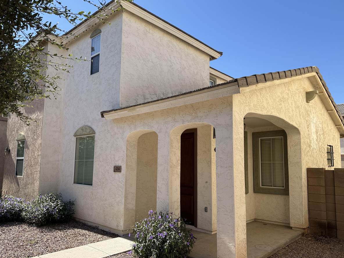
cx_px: 177
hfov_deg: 67.3
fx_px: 258
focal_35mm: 26
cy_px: 135
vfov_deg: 53.0
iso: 80
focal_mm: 6.76
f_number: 1.78
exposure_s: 1/3279
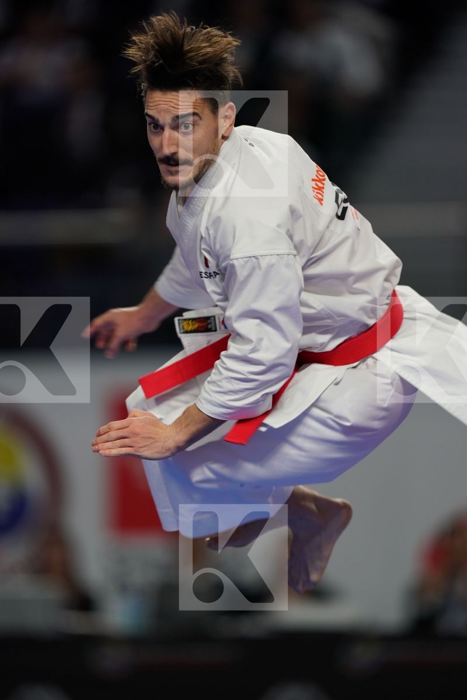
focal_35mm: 400
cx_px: 234
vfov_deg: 5.2
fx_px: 7783
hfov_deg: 3.4
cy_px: 350
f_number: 2.8
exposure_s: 1/400
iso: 500
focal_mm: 400
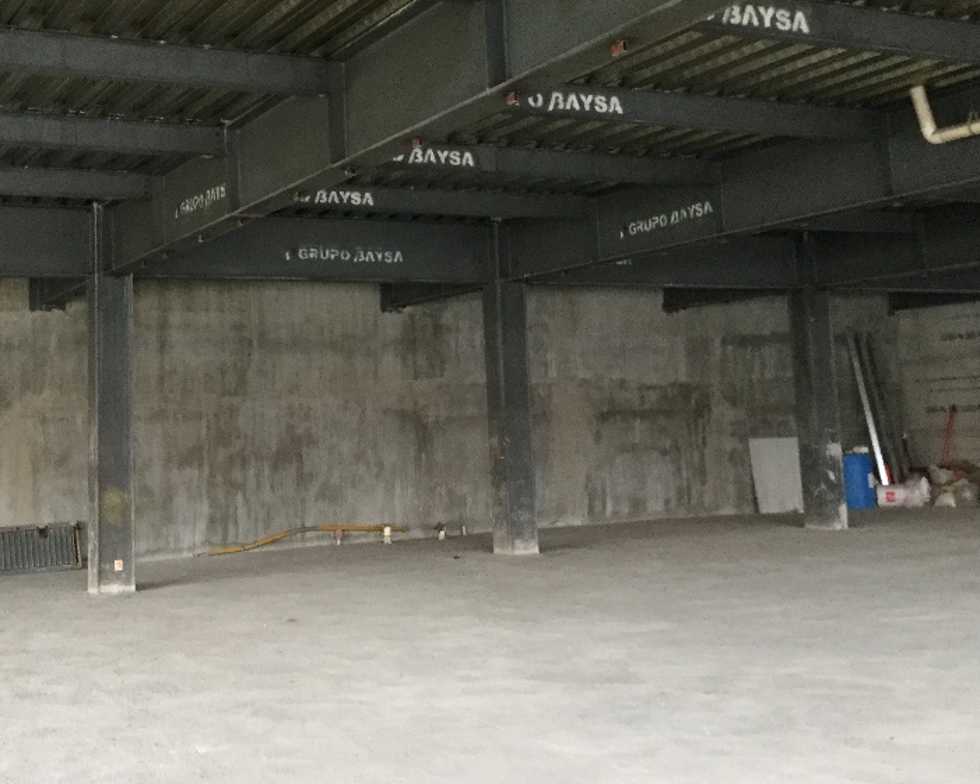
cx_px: 410
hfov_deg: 40.2
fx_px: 1334
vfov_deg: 32.5
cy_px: 268
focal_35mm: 46
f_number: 2.4
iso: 200
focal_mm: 3.3
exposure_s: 1/30
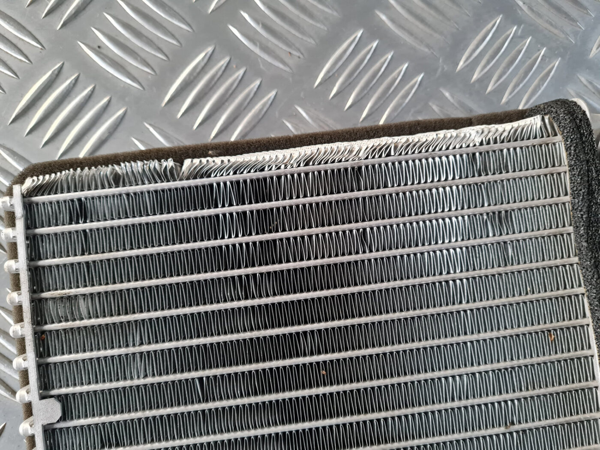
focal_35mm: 26
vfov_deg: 53.1
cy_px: 225
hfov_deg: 67.3
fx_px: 451
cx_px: 300
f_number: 1.8
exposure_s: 1/33
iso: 640
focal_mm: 5.4
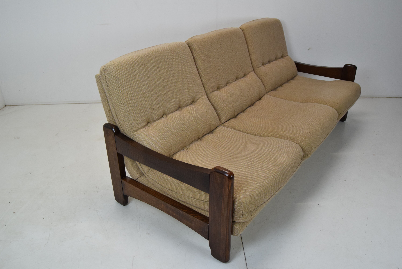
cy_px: 134
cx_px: 201
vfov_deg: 45.7
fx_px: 318
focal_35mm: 28
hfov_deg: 64.5
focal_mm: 19
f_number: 7.1
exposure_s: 1/200
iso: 1600
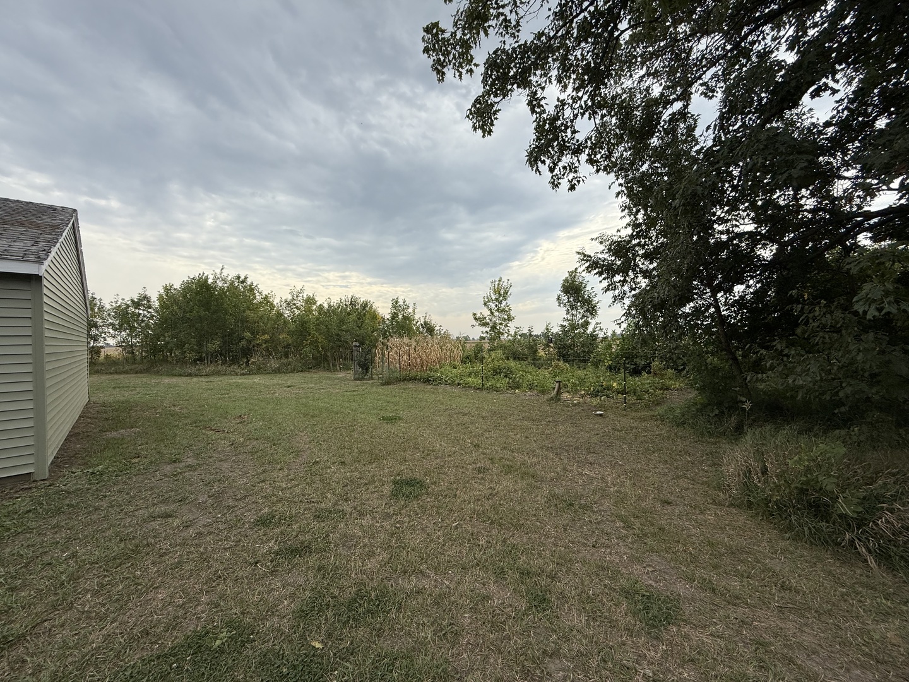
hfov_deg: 102.1
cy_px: 341
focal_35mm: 14
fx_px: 368
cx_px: 454
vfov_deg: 85.7
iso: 50
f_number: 2.2
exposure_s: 1/1285
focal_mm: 2.22
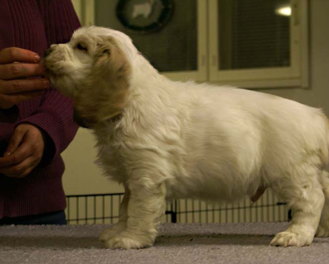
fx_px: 828
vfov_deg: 18.1
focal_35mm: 85
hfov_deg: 22.4
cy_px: 132
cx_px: 198
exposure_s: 1/30
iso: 400
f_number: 5.6
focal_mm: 50
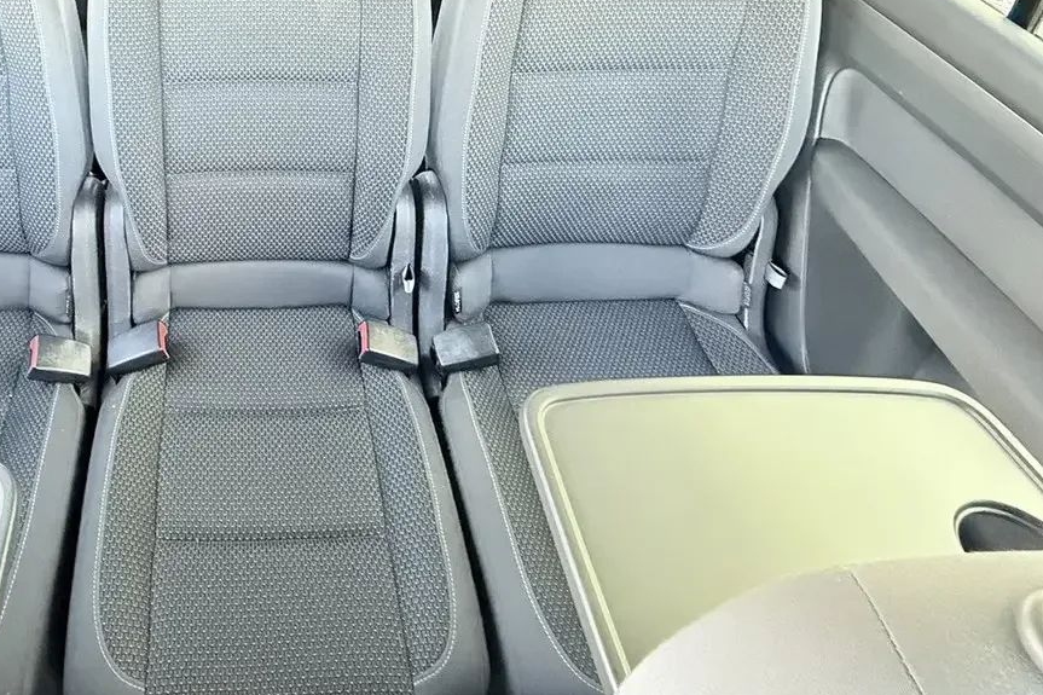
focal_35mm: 27
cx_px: 259
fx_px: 782
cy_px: 74
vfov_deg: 43.8
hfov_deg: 63.4
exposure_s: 1/60
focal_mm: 2.22
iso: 1000
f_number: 2.2
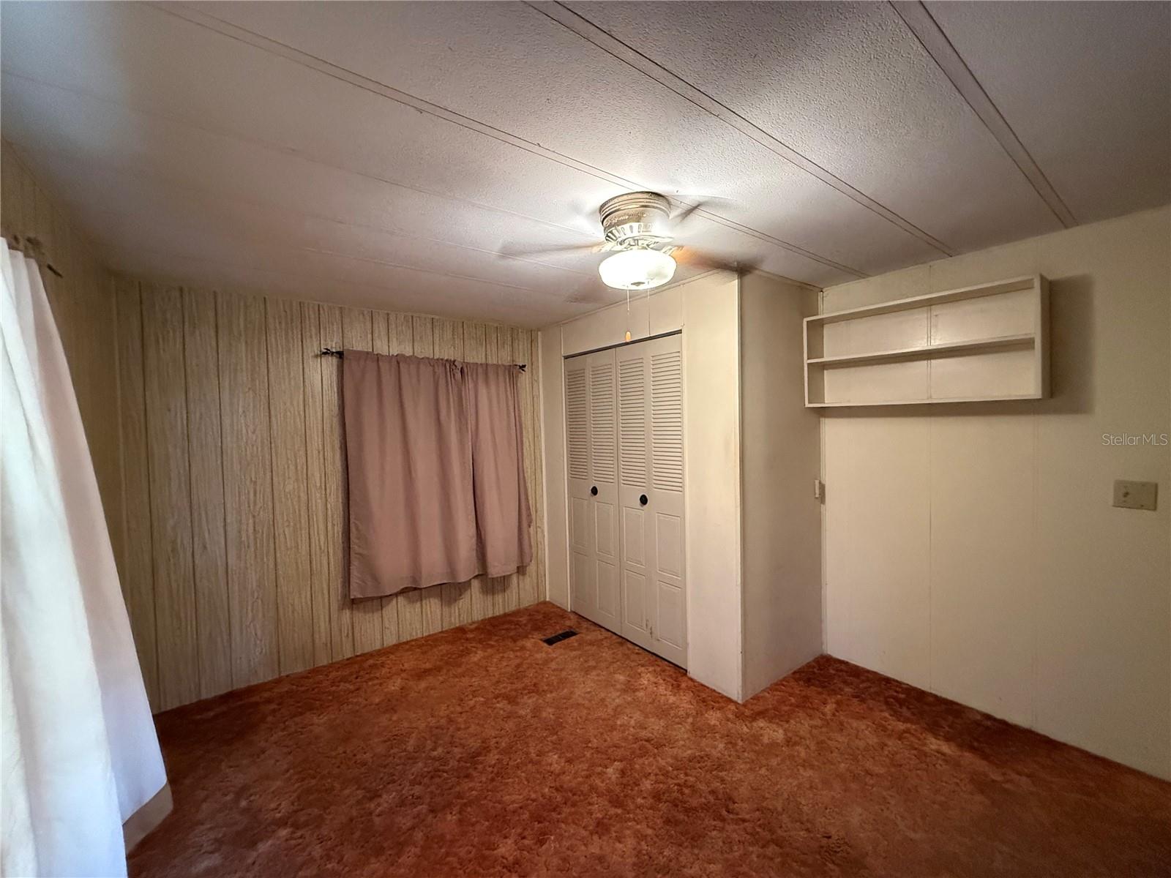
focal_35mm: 14
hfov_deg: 102.1
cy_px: 439
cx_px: 586
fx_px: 474
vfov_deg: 85.7
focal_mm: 2.22
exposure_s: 1/60
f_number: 2.2
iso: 800
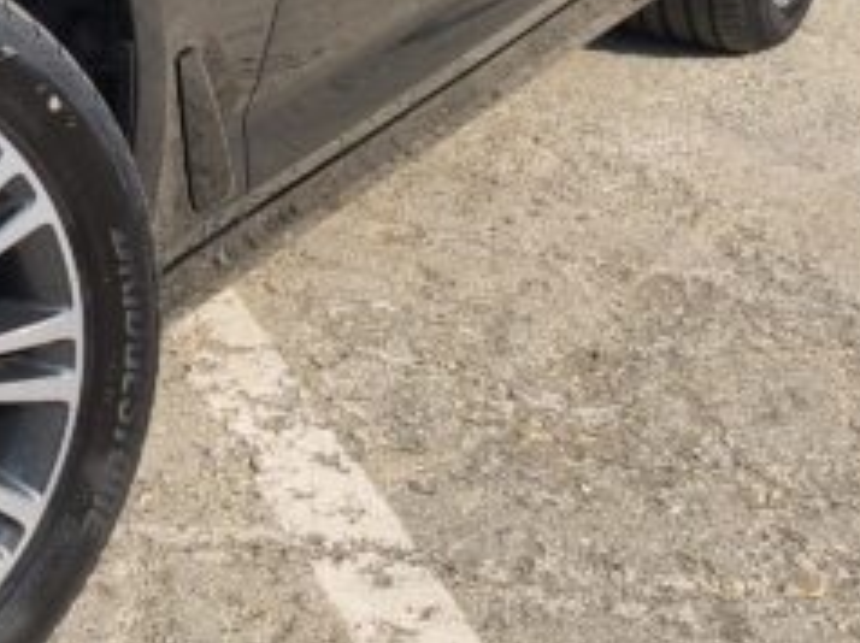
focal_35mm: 99
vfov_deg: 14.5
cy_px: -94
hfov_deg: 17.0
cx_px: -589
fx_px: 2457
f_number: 1.6
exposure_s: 1/2421
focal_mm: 6.57
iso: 50
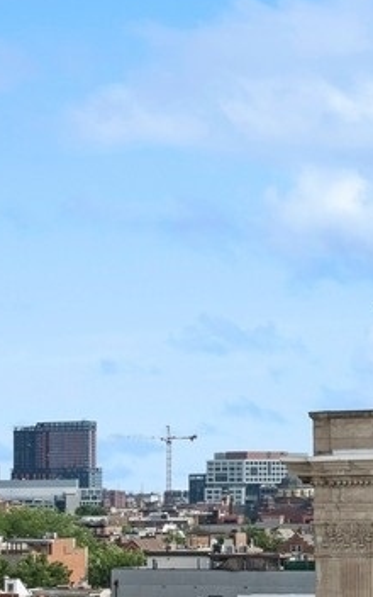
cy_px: 580
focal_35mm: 162
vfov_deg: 12.8
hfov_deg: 7.0
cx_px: -838
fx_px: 2635
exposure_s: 1/1250
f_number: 8
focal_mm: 35
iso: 320
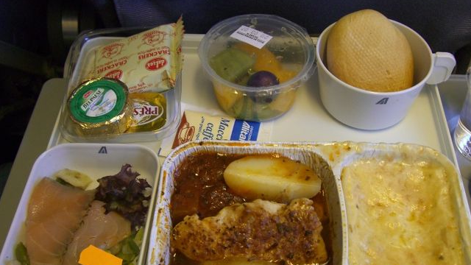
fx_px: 525
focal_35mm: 42
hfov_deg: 48.4
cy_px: 148
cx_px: 238
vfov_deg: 28.3
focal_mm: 7.9
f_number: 2.8
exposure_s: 1/25
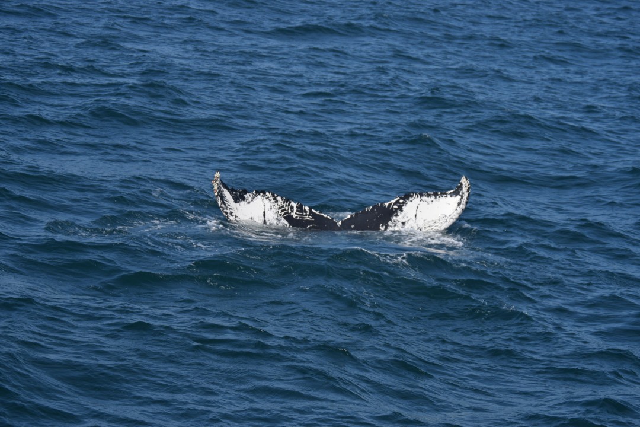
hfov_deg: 16.1
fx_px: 2266
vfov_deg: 10.8
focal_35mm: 128
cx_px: 320
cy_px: 214
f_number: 5.6
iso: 200
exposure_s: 1/1600
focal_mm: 85
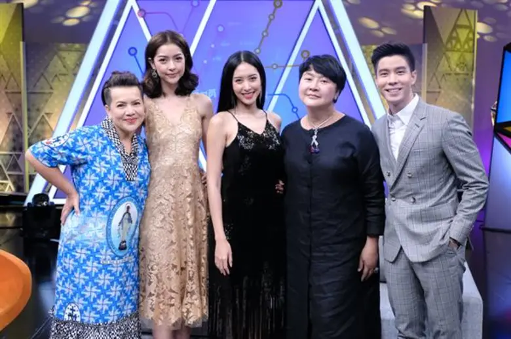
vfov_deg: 31.8
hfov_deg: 46.5
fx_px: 595
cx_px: 256
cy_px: 170
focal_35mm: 42
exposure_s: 1/500
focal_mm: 27.9
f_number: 8
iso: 6400
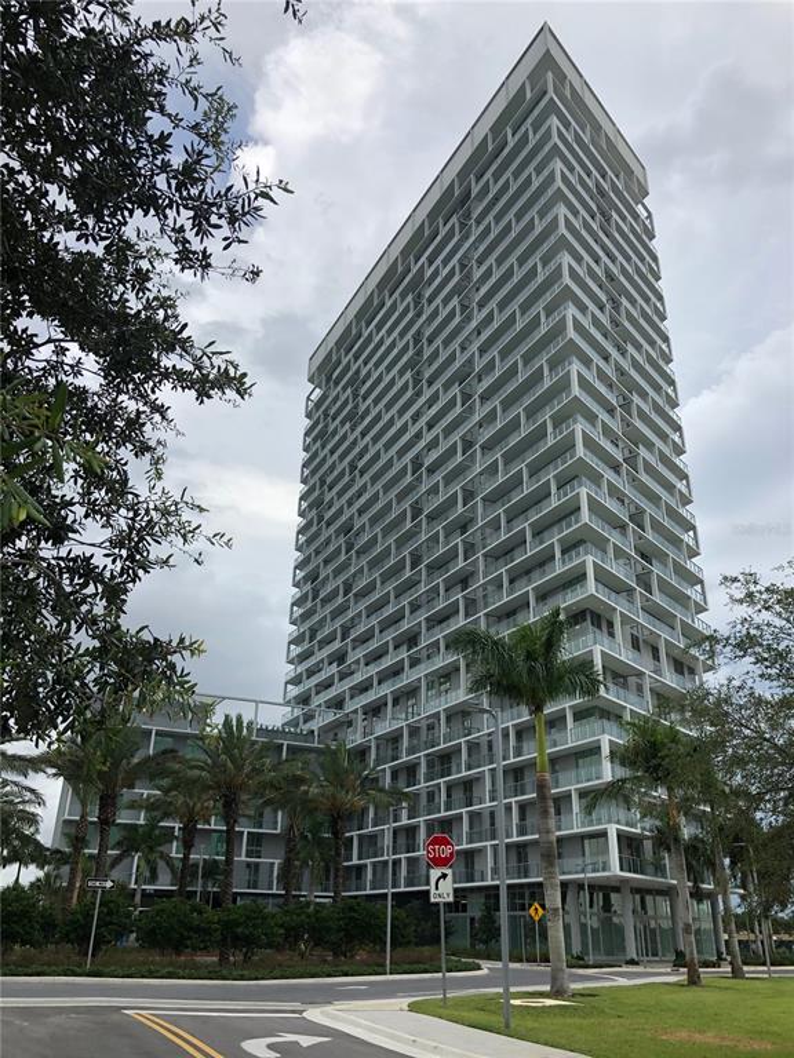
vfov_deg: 63.4
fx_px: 856
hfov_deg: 49.7
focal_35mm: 28
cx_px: 397
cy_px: 529
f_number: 1.8
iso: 20
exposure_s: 1/1412
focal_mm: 3.99
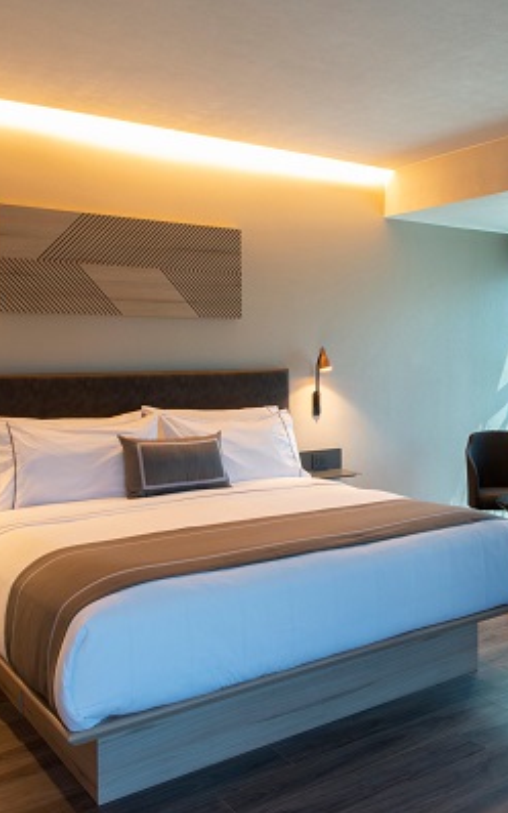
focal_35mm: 37
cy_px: 408
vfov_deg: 52.8
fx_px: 820
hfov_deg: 33.6
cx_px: 395
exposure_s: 4
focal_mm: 24
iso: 200
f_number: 20
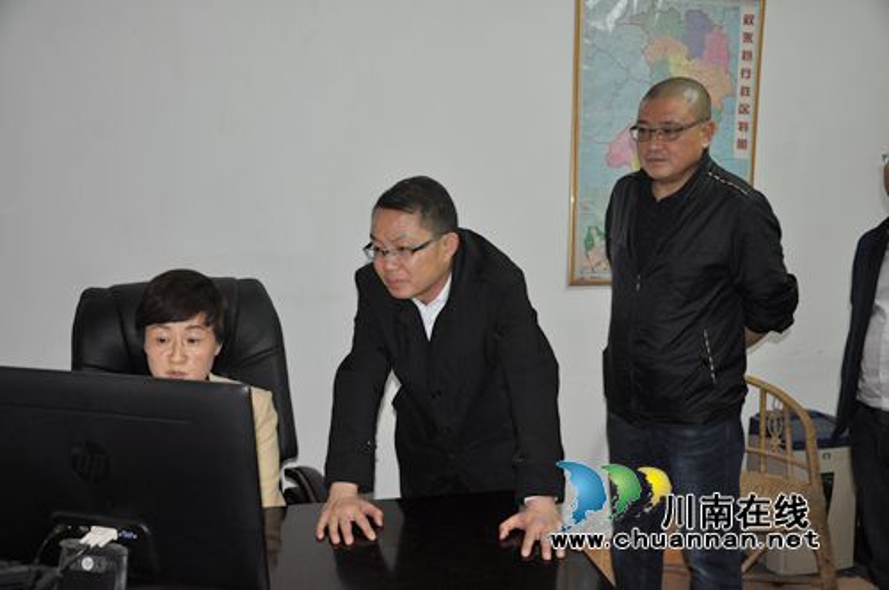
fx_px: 888
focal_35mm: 36
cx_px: 444
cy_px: 295
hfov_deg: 53.2
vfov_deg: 36.8
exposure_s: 1/60
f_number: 3.8
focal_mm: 24
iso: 800
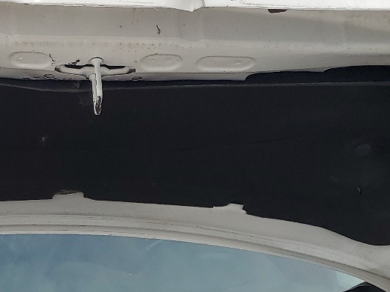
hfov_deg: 24.2
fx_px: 901
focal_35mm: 80
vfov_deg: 18.1
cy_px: 274
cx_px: 116
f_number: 1.5
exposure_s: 1/1667
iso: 50
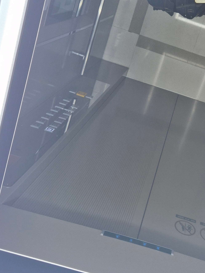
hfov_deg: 26.6
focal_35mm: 52
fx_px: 411
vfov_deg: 36.5
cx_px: 204
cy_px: 97
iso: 64
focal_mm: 5.4
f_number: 1.8
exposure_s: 1/180
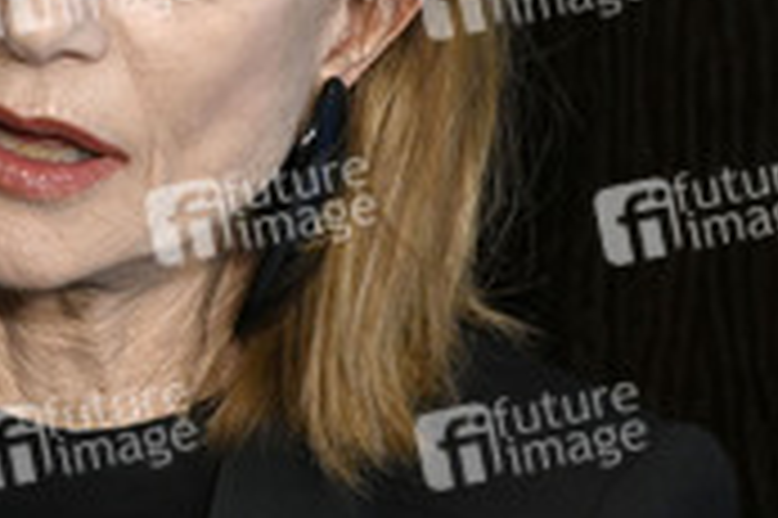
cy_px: 99
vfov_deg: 3.0
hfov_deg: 4.5
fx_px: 9867
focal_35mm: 457
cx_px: 142
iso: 3200
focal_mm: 175
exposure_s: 1/640
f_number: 4.5
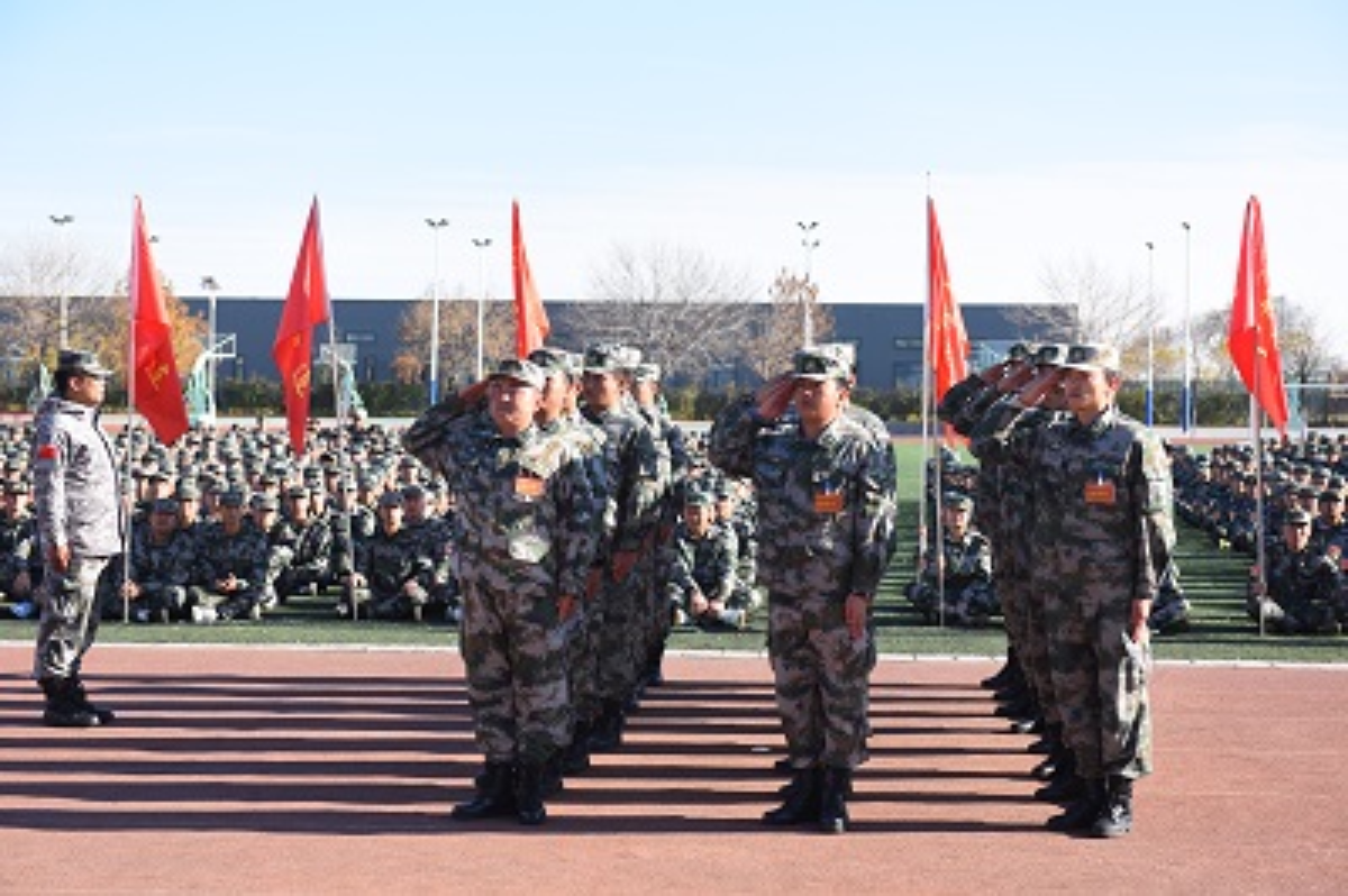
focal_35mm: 66
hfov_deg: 30.5
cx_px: 674
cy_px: 448
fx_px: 2469
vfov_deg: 20.6
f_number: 4.5
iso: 64
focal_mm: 66
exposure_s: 1/200
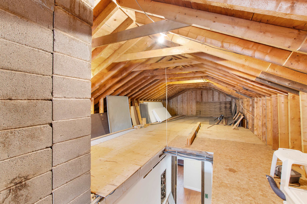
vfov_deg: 77.3
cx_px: 154
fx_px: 128
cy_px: 102
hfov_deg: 100.4
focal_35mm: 15
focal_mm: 10
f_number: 8
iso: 100
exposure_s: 2.5
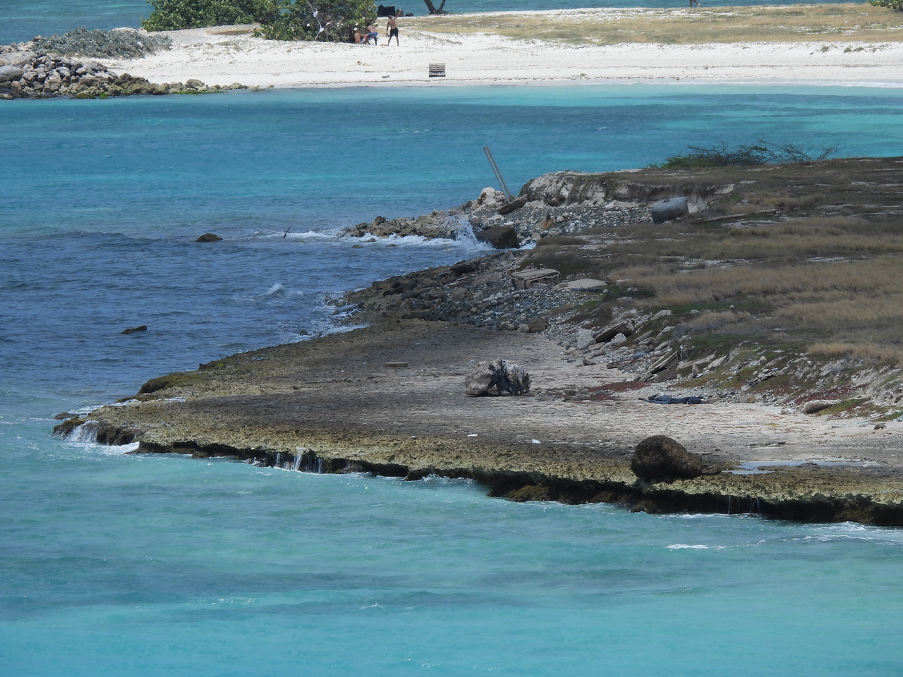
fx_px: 14347
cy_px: 338
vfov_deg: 2.7
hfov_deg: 3.6
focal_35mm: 550
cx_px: 452
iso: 100
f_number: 5
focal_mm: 98.1
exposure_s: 1/1000
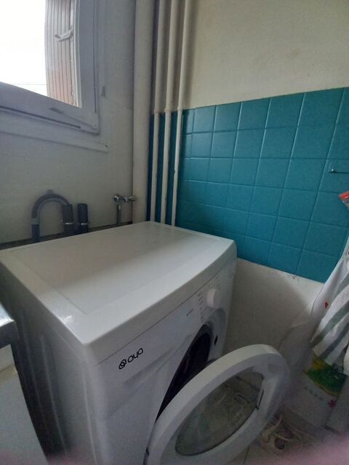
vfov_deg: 106.2
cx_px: 174
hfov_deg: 89.9
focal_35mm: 13
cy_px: 232
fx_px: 175
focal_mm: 1.42
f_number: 2.2
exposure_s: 1/33
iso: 200
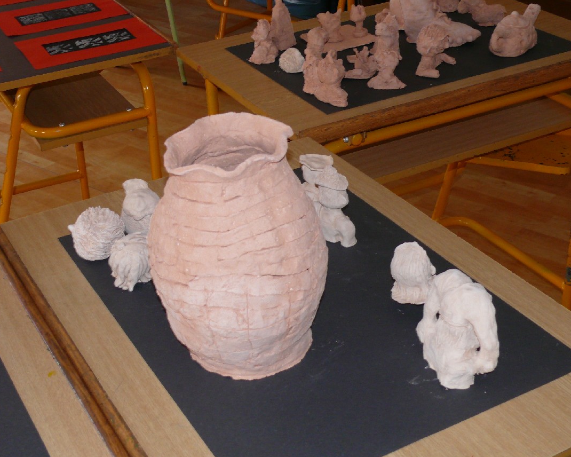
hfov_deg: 32.5
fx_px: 980
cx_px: 261
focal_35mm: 58
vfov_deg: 26.2
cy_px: 229
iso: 200
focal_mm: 9.4
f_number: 3.2
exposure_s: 1/30
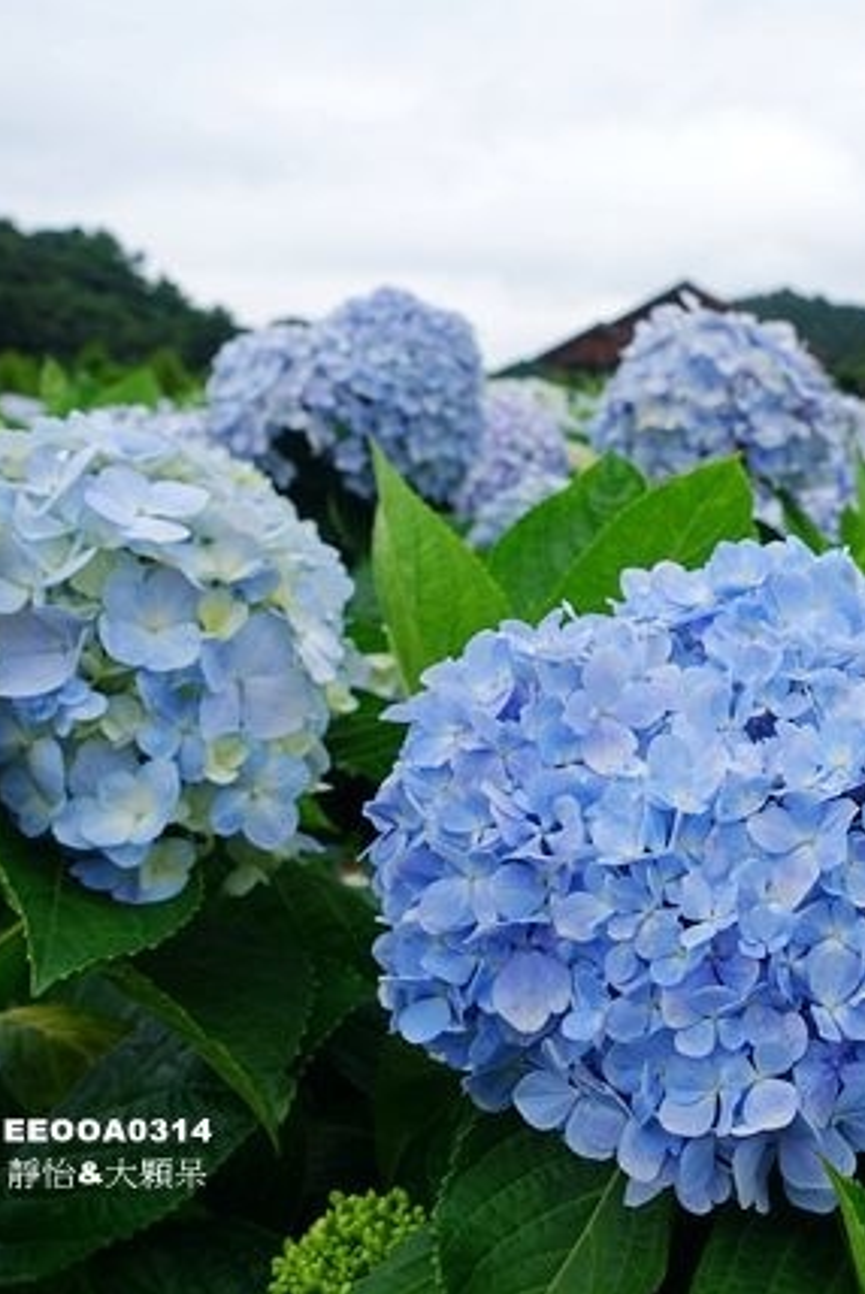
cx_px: 729
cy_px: 645
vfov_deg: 44.5
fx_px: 1583
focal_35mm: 44
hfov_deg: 29.6
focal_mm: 10.51
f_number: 4
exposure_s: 1/320
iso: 125
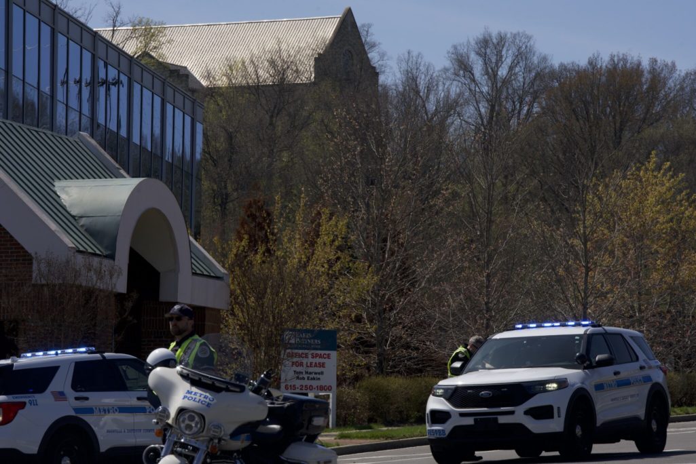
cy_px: 232
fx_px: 3868
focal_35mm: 200
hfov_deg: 10.3
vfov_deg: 6.9
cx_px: 348
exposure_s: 1/500
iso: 320
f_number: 14
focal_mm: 200
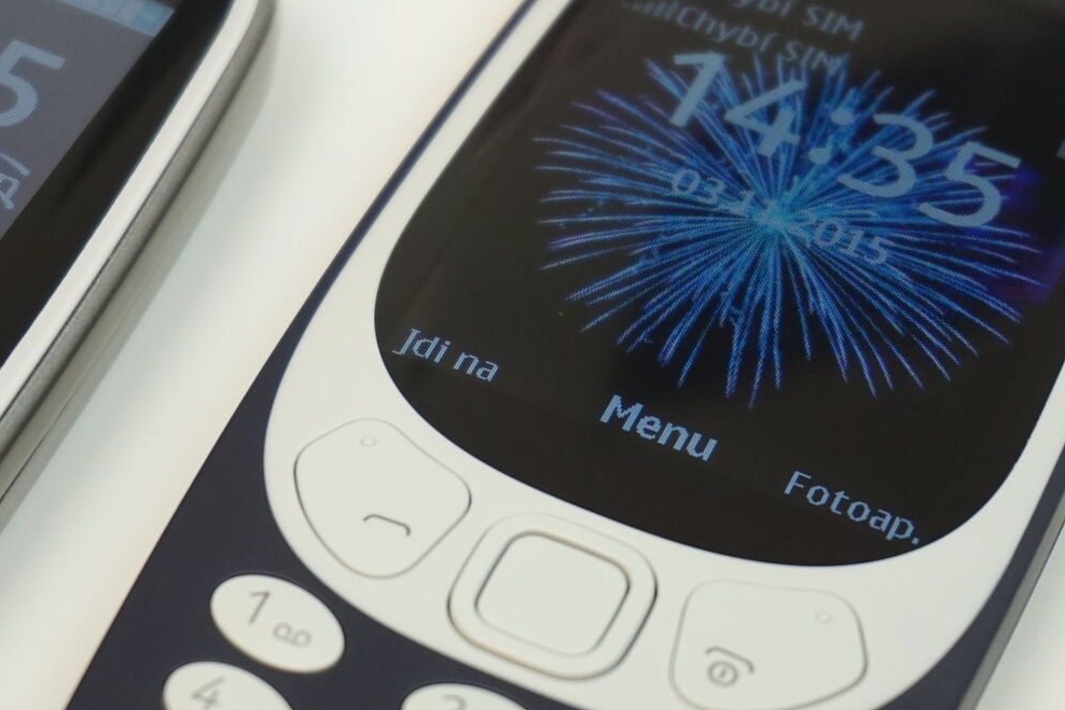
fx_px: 4052
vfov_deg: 10.0
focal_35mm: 137
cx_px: 326
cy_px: 163
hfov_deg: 14.9
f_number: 5.6
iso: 800
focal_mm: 47
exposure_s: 1/80
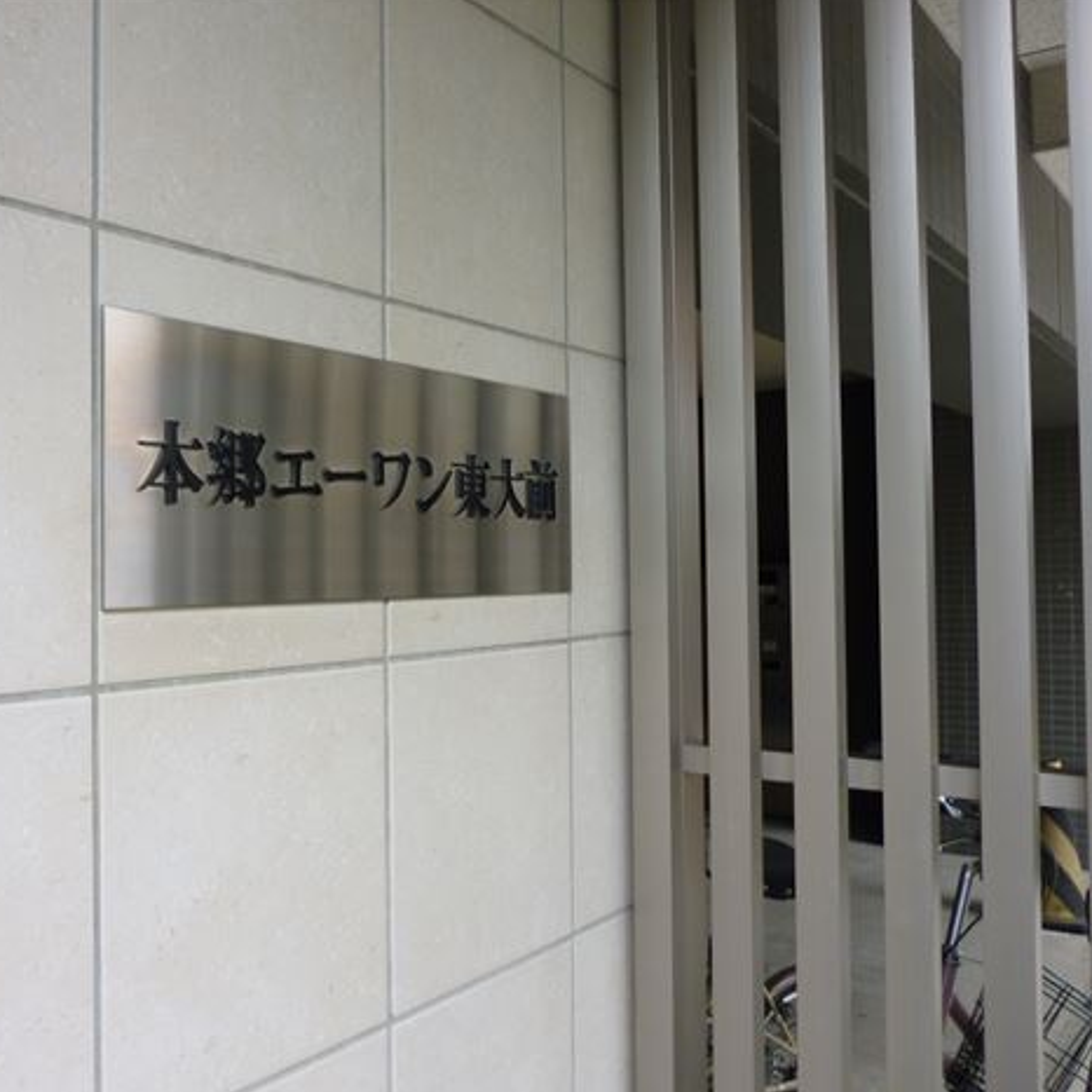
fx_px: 1213
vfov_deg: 48.5
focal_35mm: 34
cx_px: 380
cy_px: 548
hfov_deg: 47.8
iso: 125
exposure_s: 1/60
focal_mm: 5
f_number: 3.1
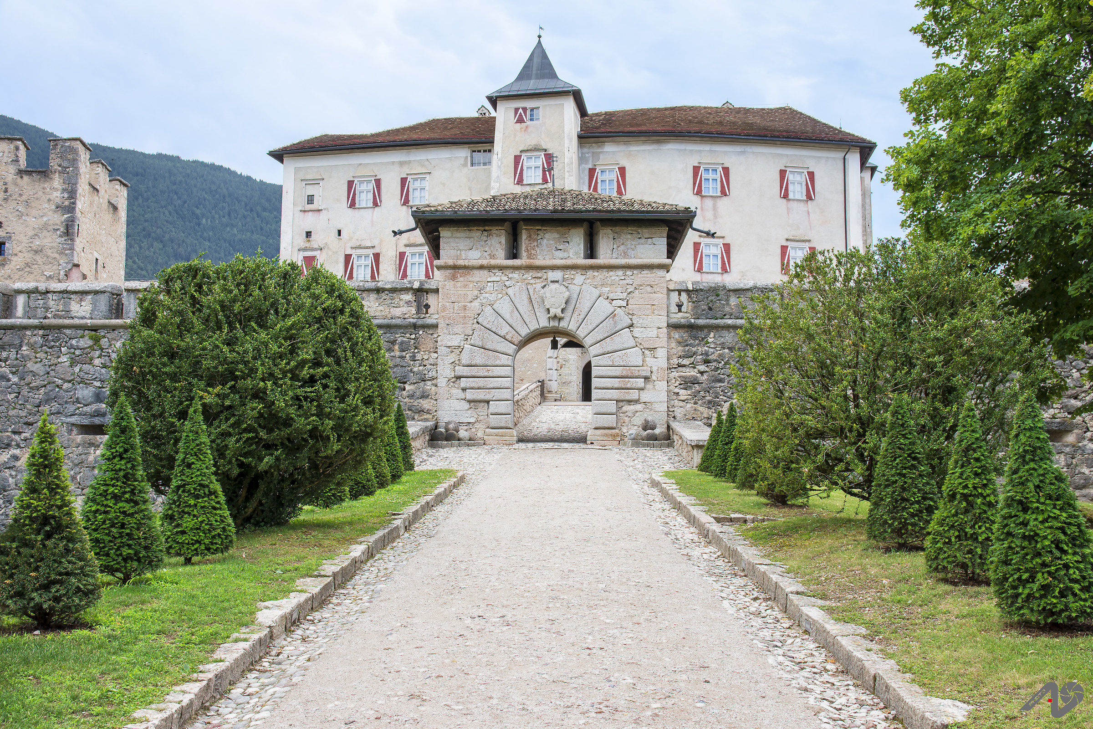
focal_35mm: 39
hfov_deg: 49.6
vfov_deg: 34.2
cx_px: 546
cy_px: 364
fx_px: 1184
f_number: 7.1
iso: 100
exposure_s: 1/160
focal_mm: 26
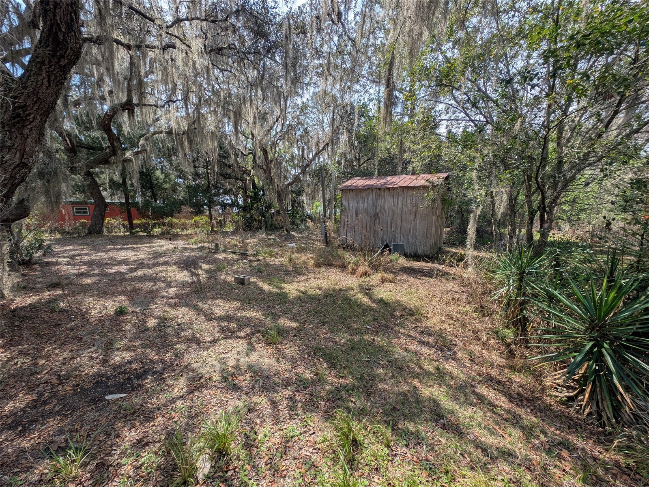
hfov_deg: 110.5
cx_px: 324
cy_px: 244
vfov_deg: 94.5
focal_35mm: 12
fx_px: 225
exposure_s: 1/929
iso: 37
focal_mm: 2.23
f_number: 1.95
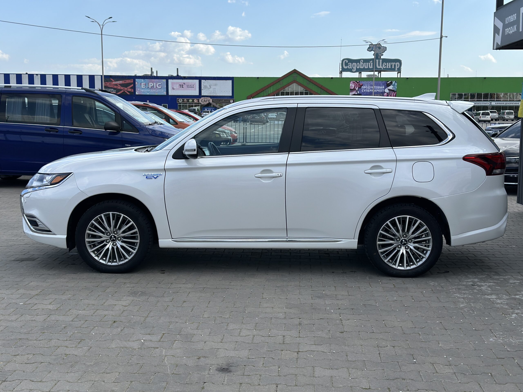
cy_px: 196
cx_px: 262
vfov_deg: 30.3
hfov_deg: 39.7
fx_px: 725
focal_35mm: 48
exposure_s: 1/3367
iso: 100
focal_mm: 6.86
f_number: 1.78
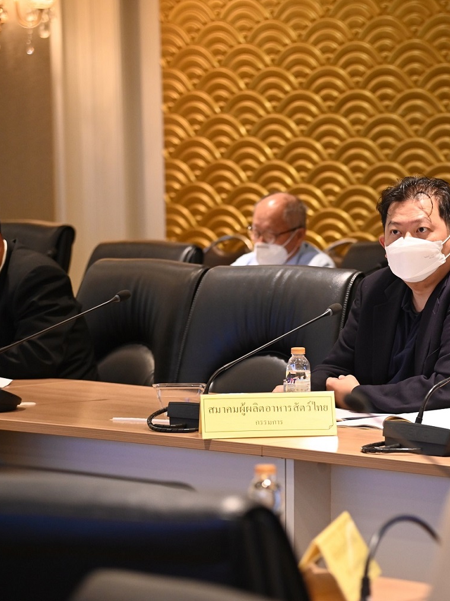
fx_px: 3017
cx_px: 370
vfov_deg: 11.4
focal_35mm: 174
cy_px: 301
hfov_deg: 8.5
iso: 2800
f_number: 4
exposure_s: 1/125
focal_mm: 120
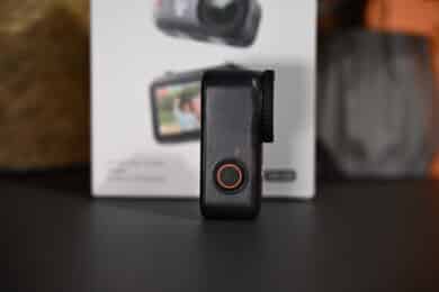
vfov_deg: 17.5
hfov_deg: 26.0
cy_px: 146
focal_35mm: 78
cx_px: 220
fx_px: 951
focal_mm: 78
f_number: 4
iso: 100
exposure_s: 1/100
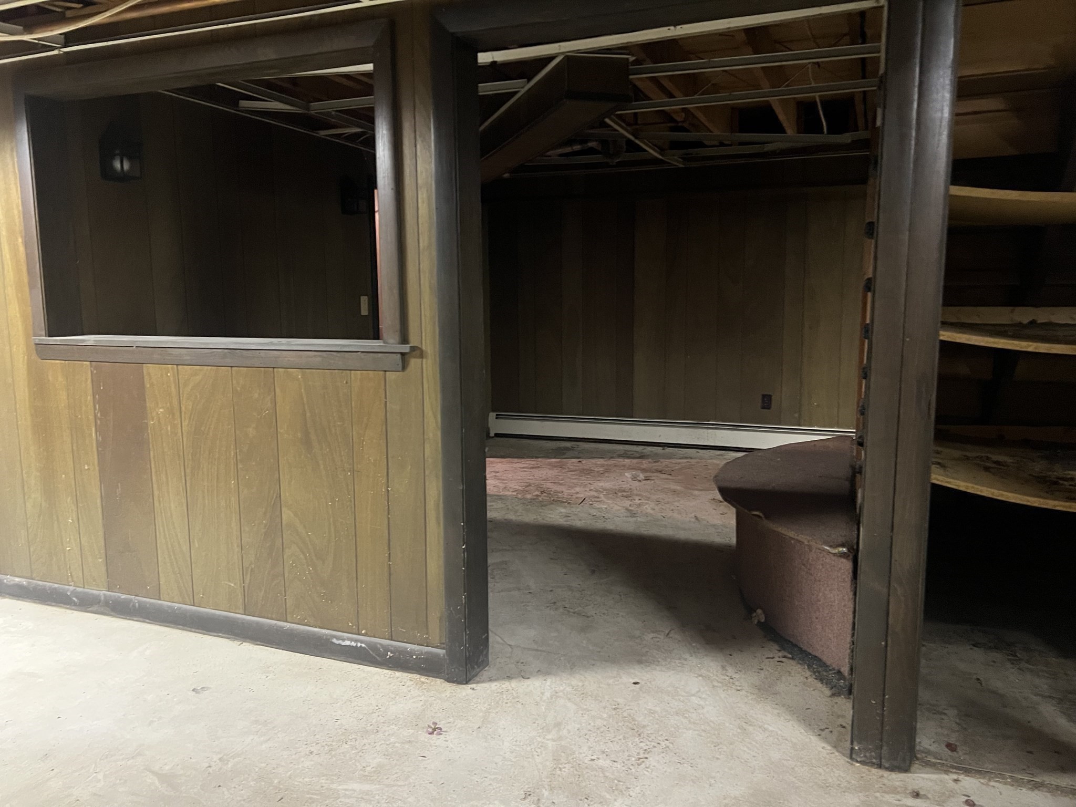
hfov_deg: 67.3
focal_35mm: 26
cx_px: 538
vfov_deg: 53.1
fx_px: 808
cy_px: 404
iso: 640
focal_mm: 5.7
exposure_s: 1/30
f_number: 1.5
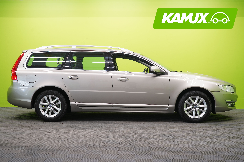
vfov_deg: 28.6
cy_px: 81
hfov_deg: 41.9
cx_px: 122
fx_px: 319
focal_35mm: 47
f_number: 5.6
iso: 400
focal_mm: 47
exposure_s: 1/25
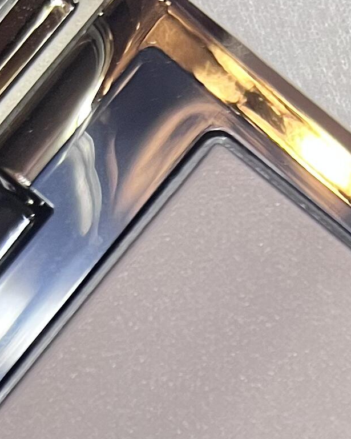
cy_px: 807
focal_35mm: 133
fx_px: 1727
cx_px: 340
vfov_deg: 13.0
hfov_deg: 11.5
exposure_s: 1/50
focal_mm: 5.1
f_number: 1.6
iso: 80
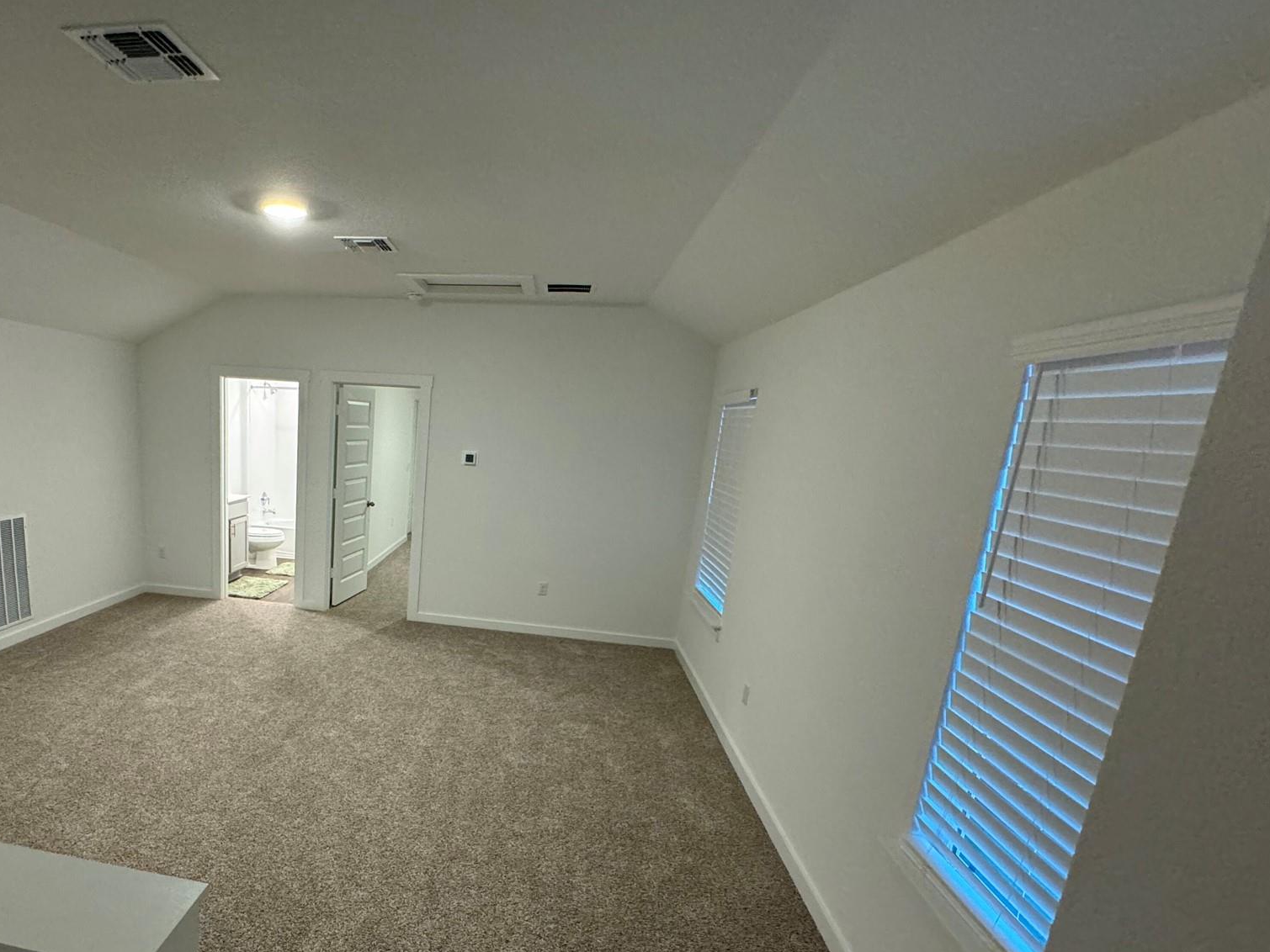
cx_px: 421
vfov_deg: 67.9
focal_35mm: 19
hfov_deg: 81.7
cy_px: 578
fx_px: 697
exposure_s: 1/60
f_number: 2.2
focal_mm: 2.22
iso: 400
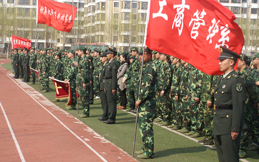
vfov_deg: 17.9
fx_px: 513
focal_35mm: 73
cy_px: 88
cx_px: 101
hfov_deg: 28.3
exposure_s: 1/160
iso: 100
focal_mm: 35
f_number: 9
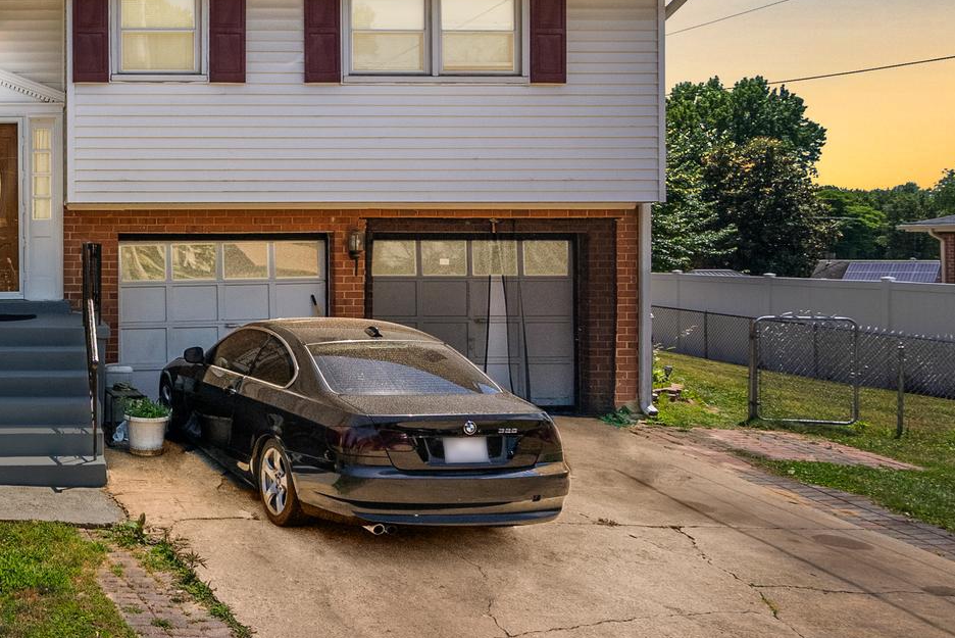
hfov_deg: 46.3
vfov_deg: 37.6
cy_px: 229
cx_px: 15
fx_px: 929
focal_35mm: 35
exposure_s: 1/2000
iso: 500
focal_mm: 16
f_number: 7.1
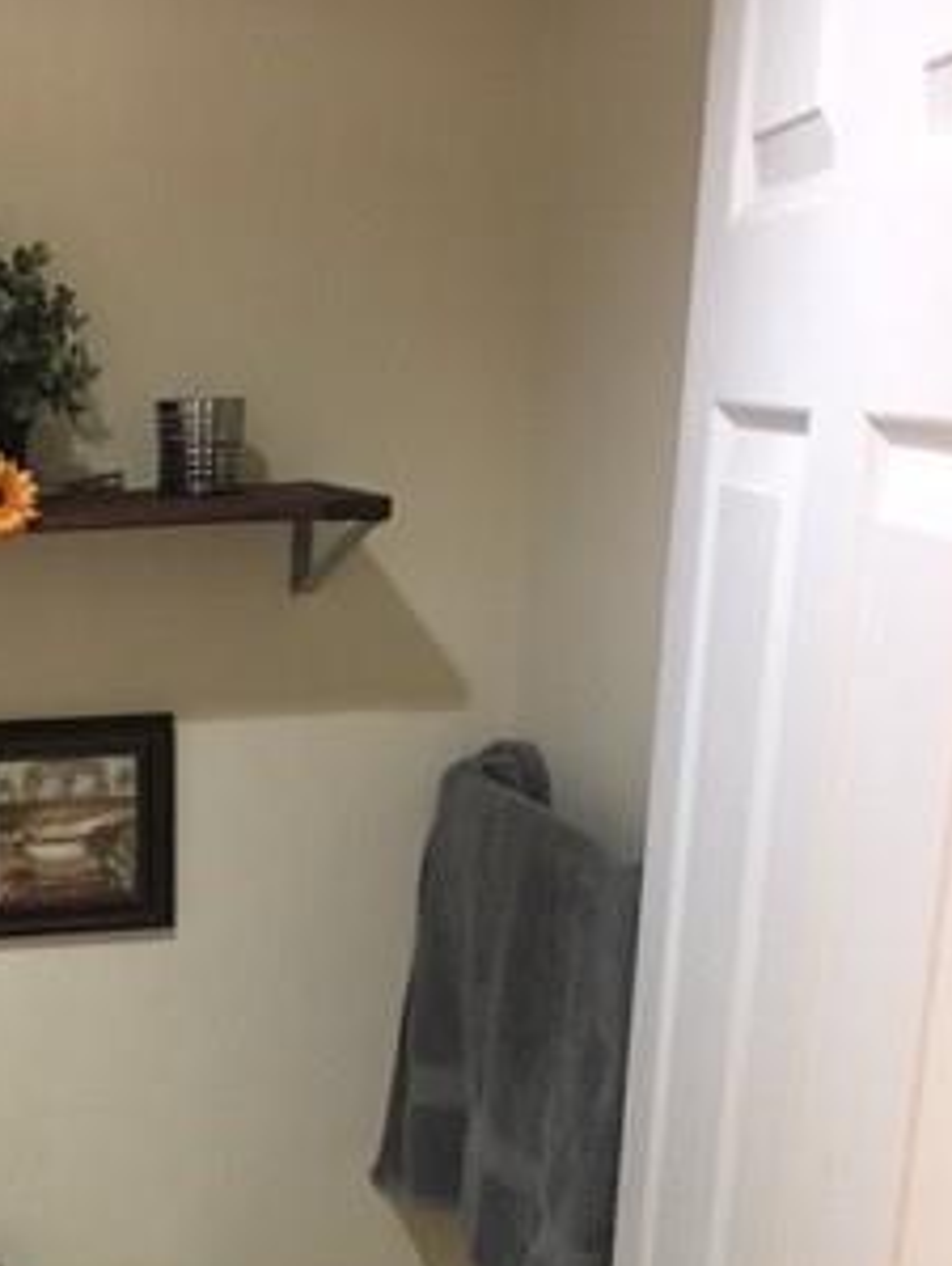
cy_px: 1186
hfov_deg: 22.7
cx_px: -25
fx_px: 2269
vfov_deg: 29.6
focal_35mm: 62
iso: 100
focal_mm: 4.15
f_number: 2.2
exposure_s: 1/15
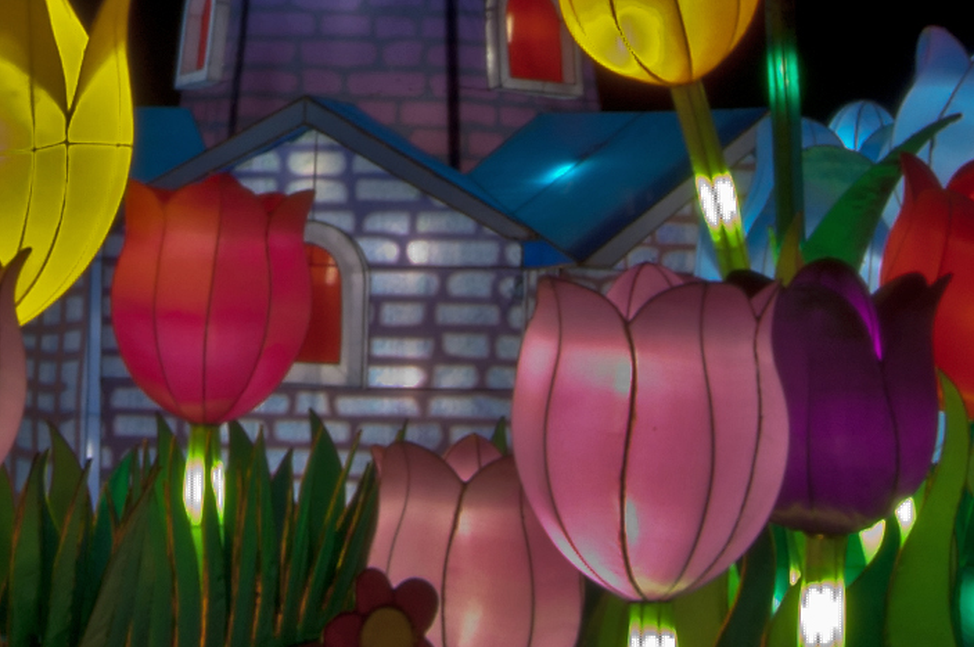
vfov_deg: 7.3
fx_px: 4945
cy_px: -413
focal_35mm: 183
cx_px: 72
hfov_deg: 11.2
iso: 200
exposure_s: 5
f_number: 22
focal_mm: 20
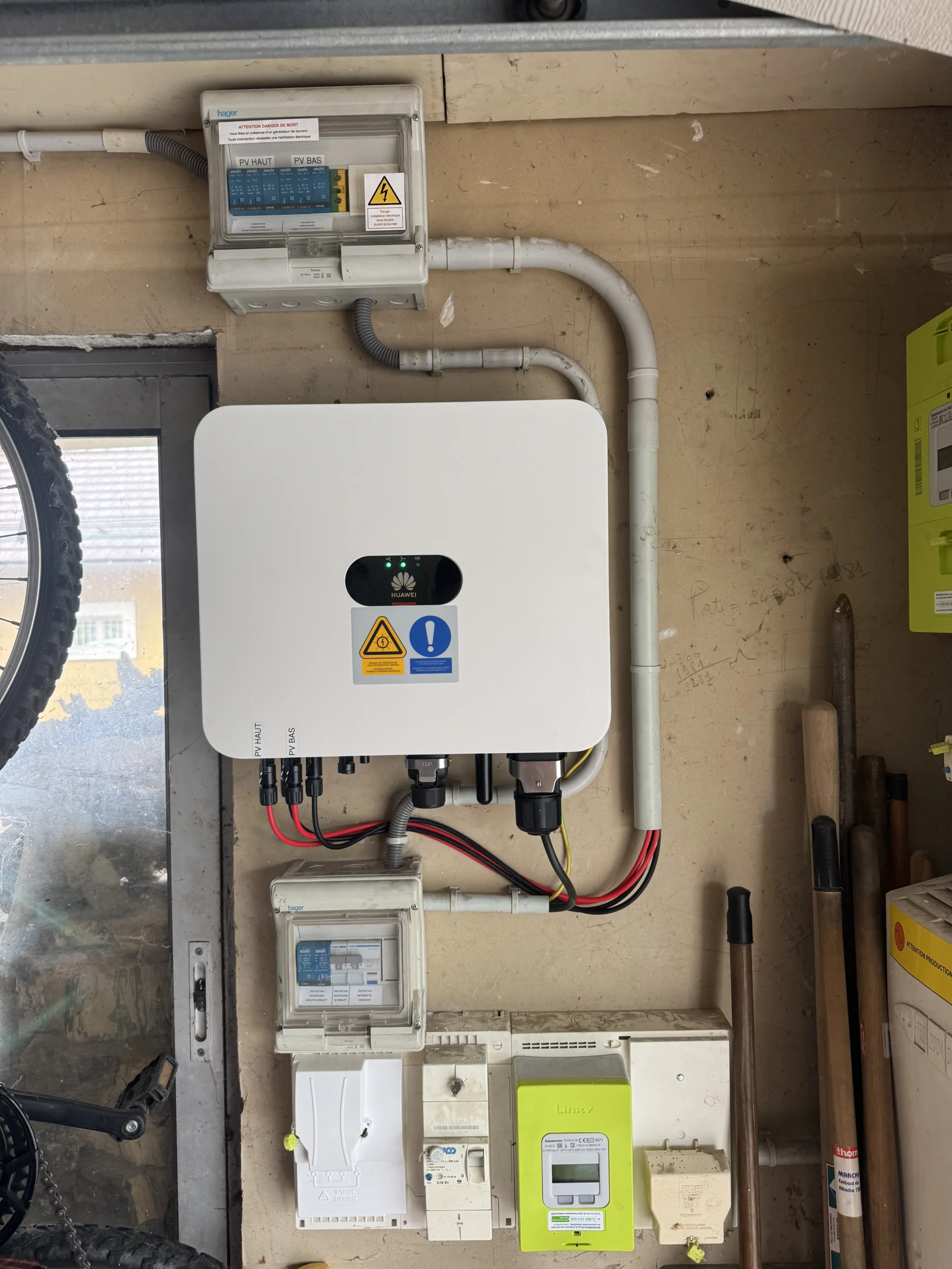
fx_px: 880
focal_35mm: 24
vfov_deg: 71.6
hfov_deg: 56.8
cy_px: 634
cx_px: 476
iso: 160
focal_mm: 6.76
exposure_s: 1/100
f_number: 1.78
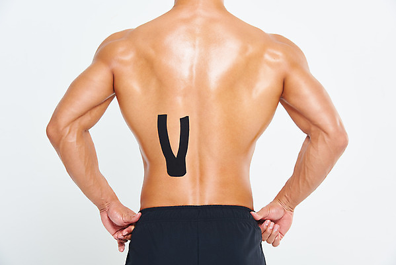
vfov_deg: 8.3
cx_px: 198
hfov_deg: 12.4
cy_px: 132
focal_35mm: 165
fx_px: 1816
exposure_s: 1/125
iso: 100
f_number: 14
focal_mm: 165
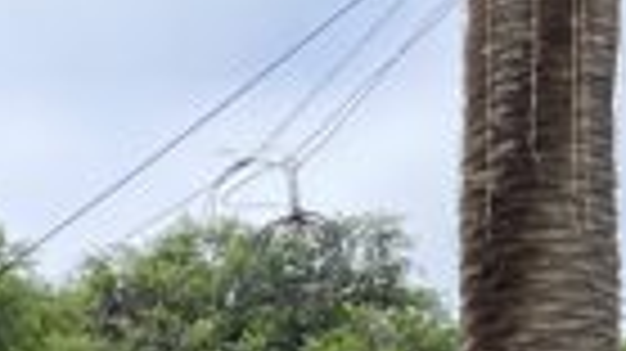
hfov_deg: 12.2
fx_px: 2605
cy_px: 1026
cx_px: -603
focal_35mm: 157
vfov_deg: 7.0
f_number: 1.6
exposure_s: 1/801
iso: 32
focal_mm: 4.2
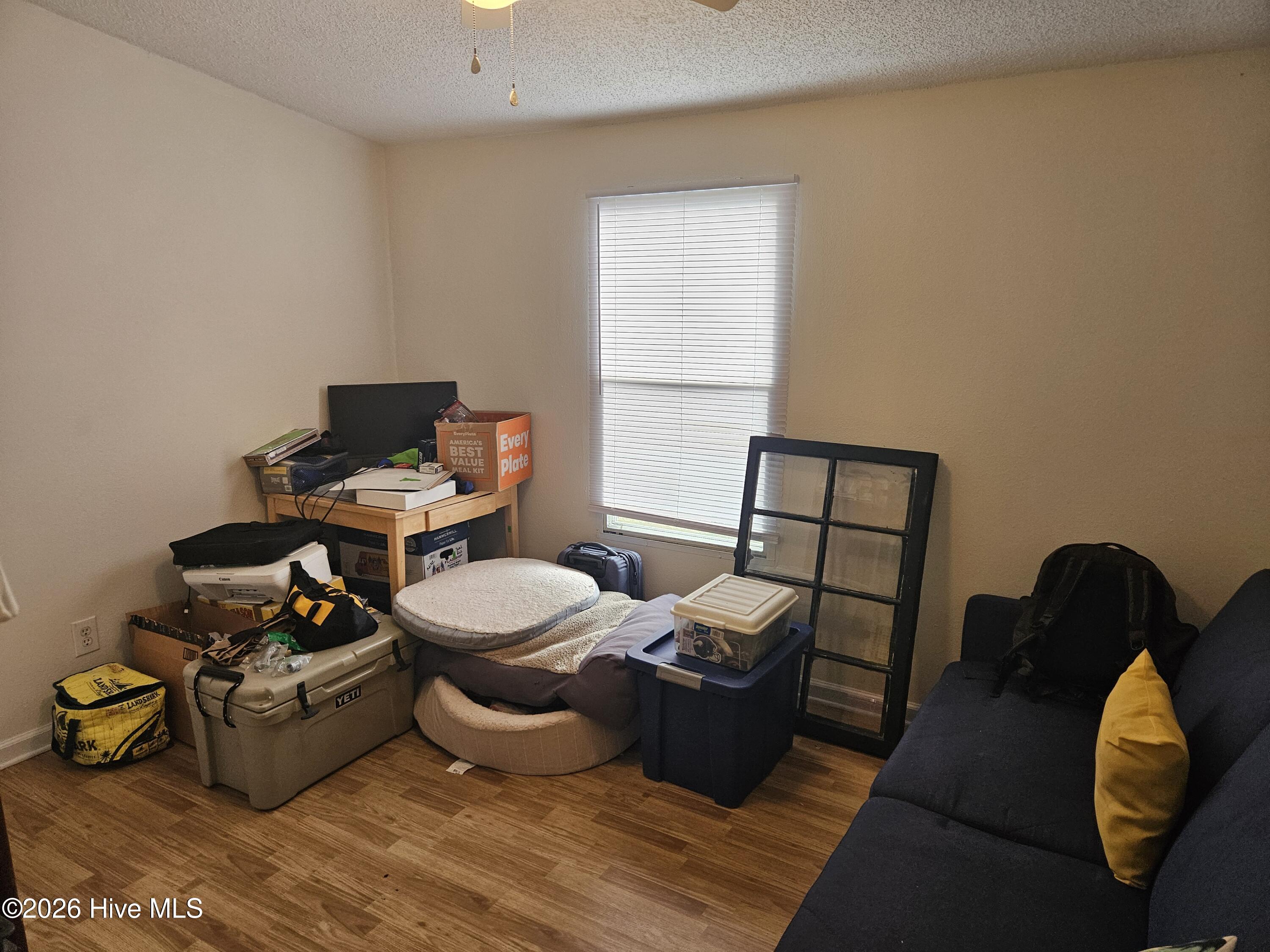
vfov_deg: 58.9
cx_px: 635
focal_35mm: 23
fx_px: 844
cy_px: 476
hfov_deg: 73.9
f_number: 1.8
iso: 250
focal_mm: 5.4
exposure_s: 1/120
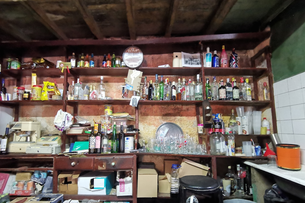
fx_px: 152
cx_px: 151
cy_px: 113
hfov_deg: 90.0
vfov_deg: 67.2
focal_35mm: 18
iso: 800
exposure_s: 1/33.3
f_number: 2.2
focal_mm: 2.26
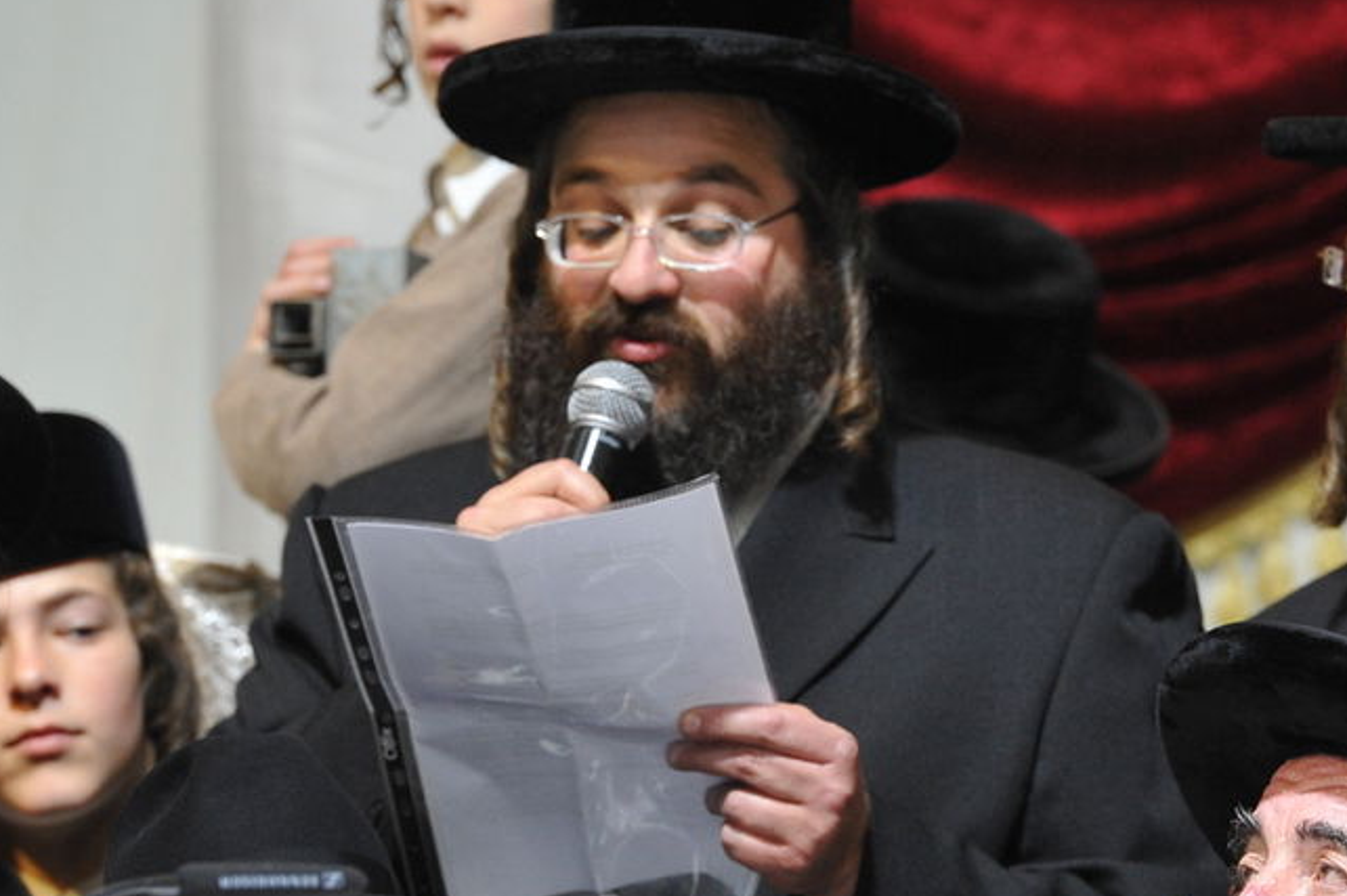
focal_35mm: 436
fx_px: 16301
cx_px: 816
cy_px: 628
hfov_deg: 4.7
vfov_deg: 3.1
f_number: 4.5
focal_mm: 200
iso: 1600
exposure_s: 1/160
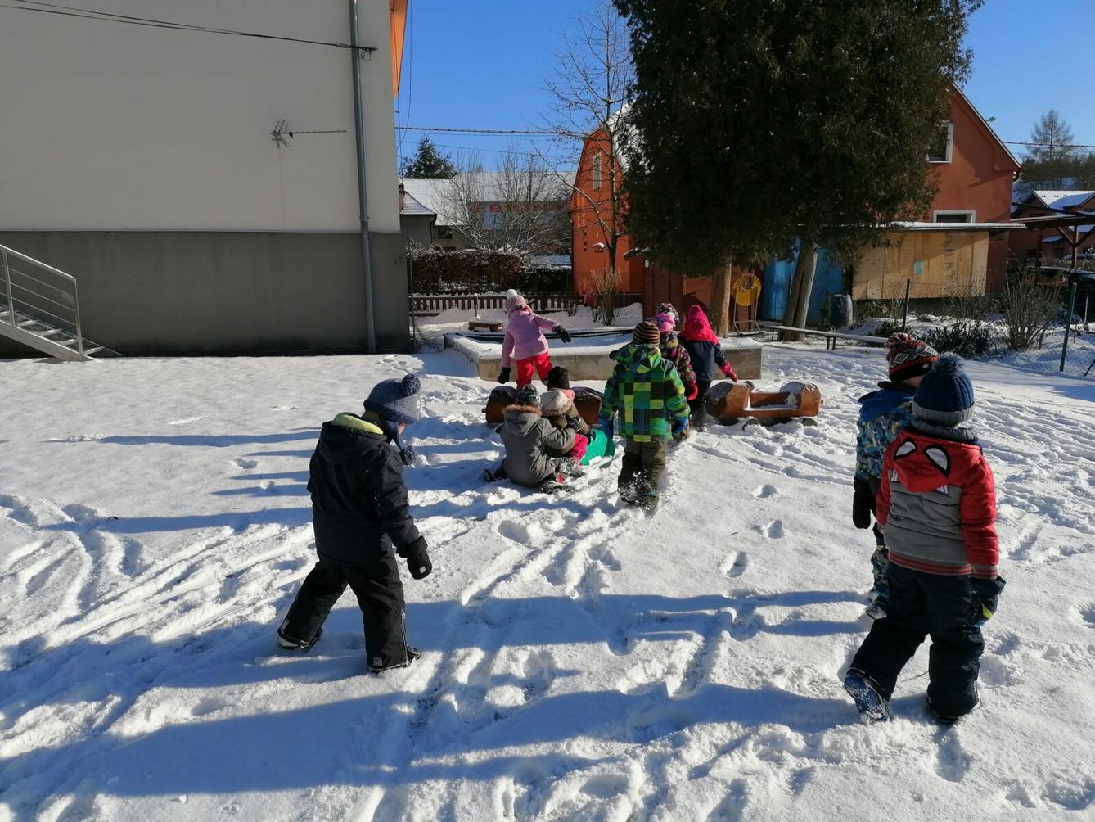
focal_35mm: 27
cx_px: 548
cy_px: 411
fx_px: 854
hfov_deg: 65.3
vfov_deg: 51.4
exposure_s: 1/2681
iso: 50
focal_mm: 4.75
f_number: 1.8
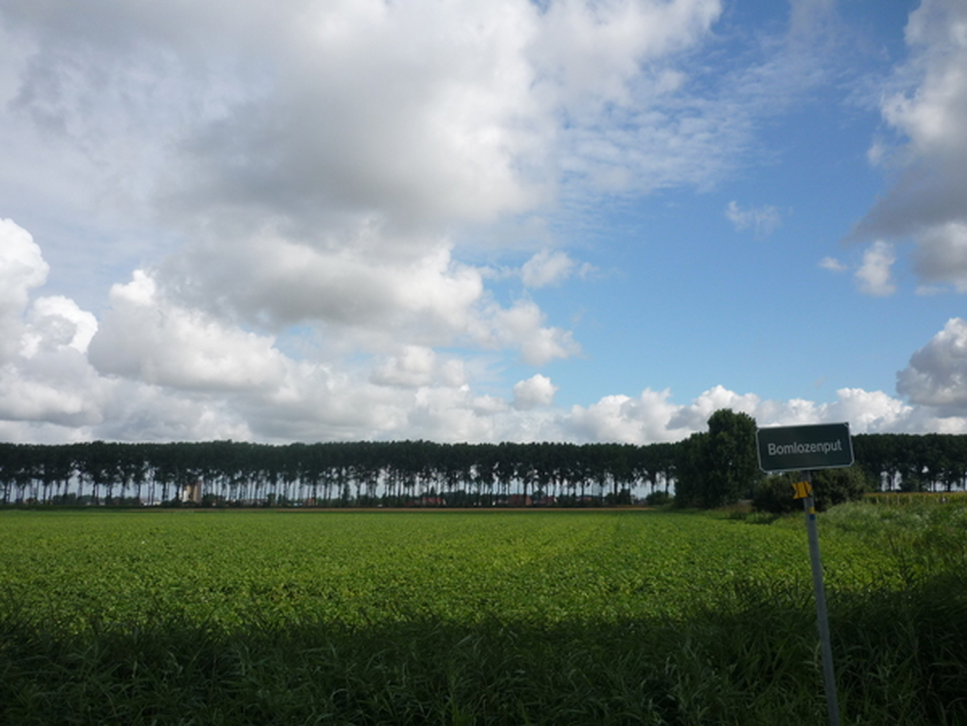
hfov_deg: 55.4
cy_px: 363
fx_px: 922
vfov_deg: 42.9
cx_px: 484
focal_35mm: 33
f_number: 8
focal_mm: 5.5
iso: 100
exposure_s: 1/250
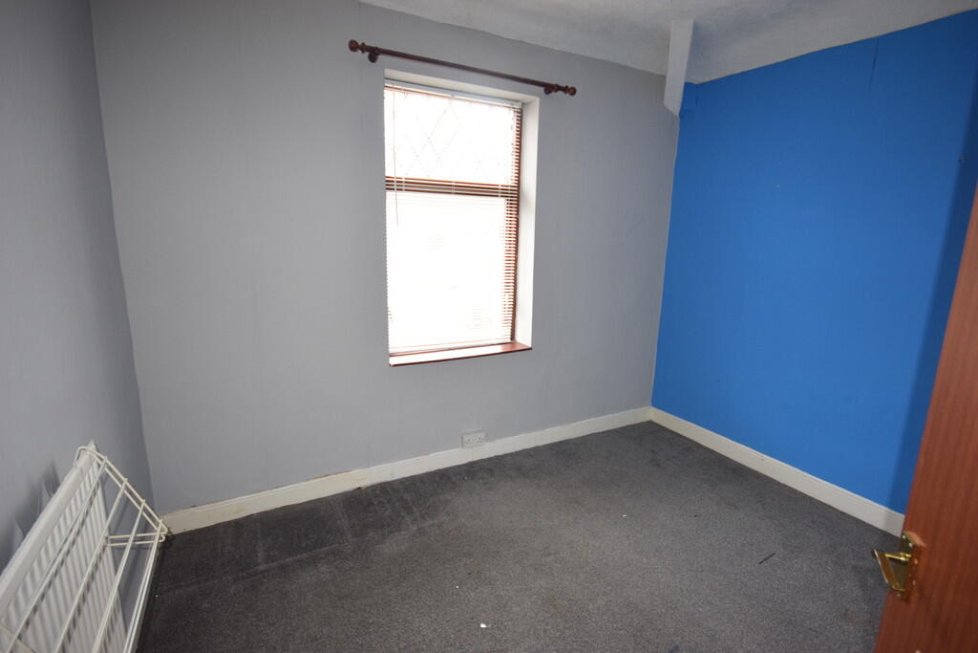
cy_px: 326
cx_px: 489
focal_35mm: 17
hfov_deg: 92.4
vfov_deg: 69.7
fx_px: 469
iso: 800
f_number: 5.6
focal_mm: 11.5
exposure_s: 1/125
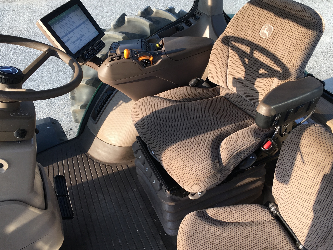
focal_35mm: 32
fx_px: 308
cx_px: 170
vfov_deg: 44.2
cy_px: 122
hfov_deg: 56.8
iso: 25
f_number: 2.2
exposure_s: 1/262
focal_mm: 4.15
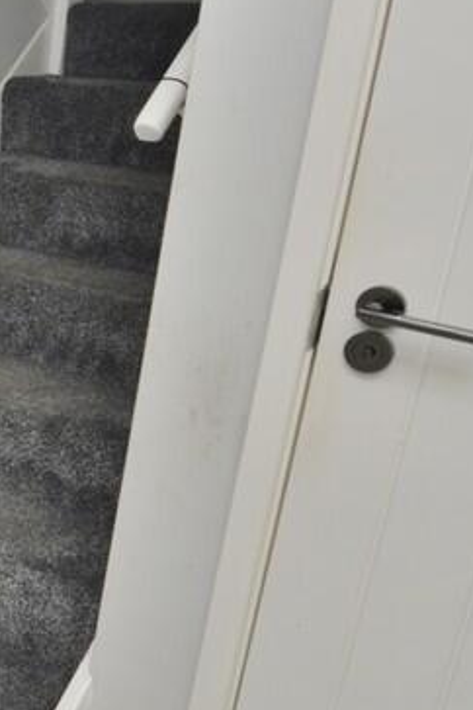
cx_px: -315
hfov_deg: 21.8
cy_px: 327
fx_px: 915
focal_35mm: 46
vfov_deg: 42.4
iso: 400
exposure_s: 1/60
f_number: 5.6
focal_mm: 11
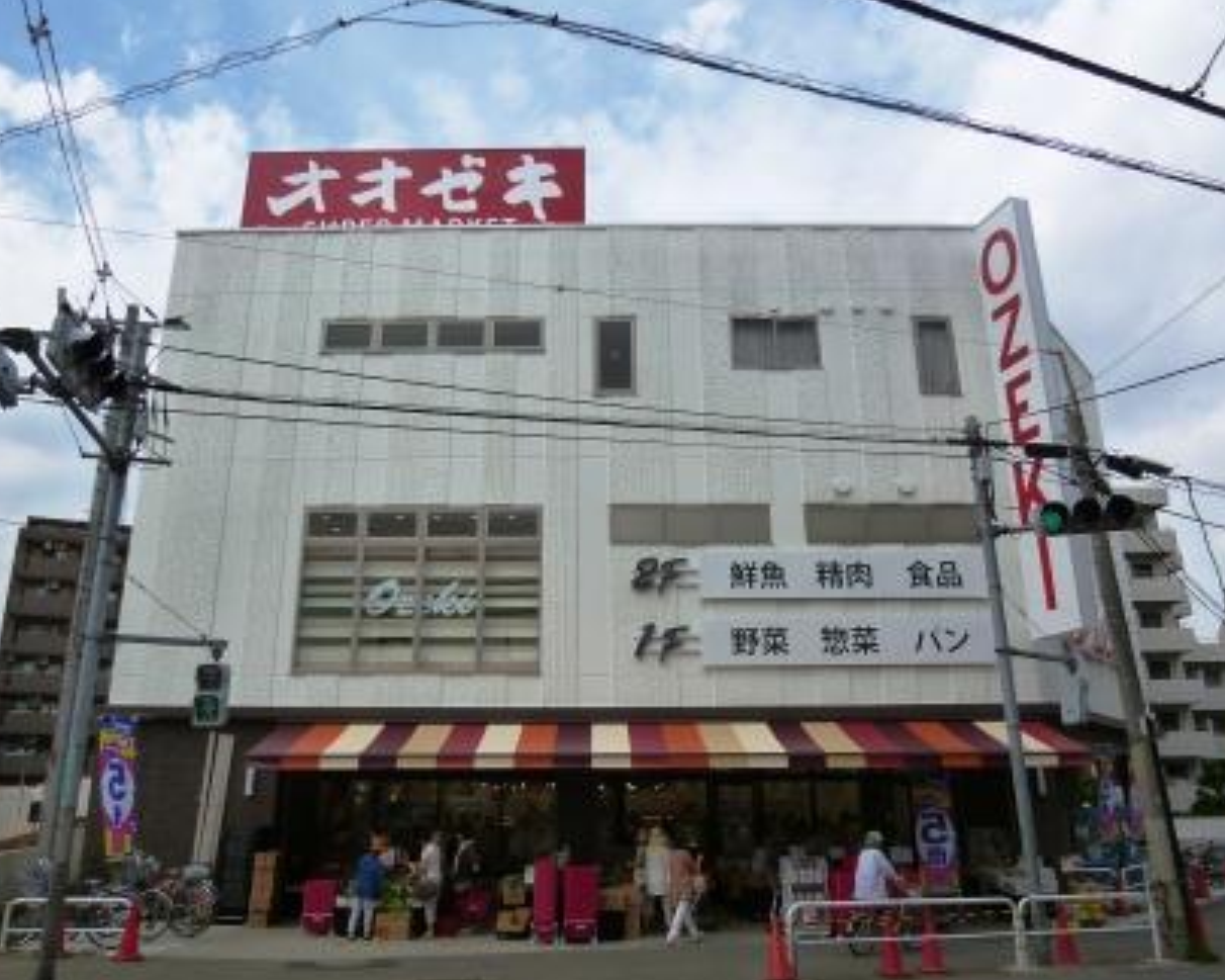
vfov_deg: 54.9
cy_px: 492
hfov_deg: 66.0
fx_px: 942
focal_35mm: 26
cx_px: 582
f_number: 8
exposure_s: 1/250
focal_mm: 4.3
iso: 160
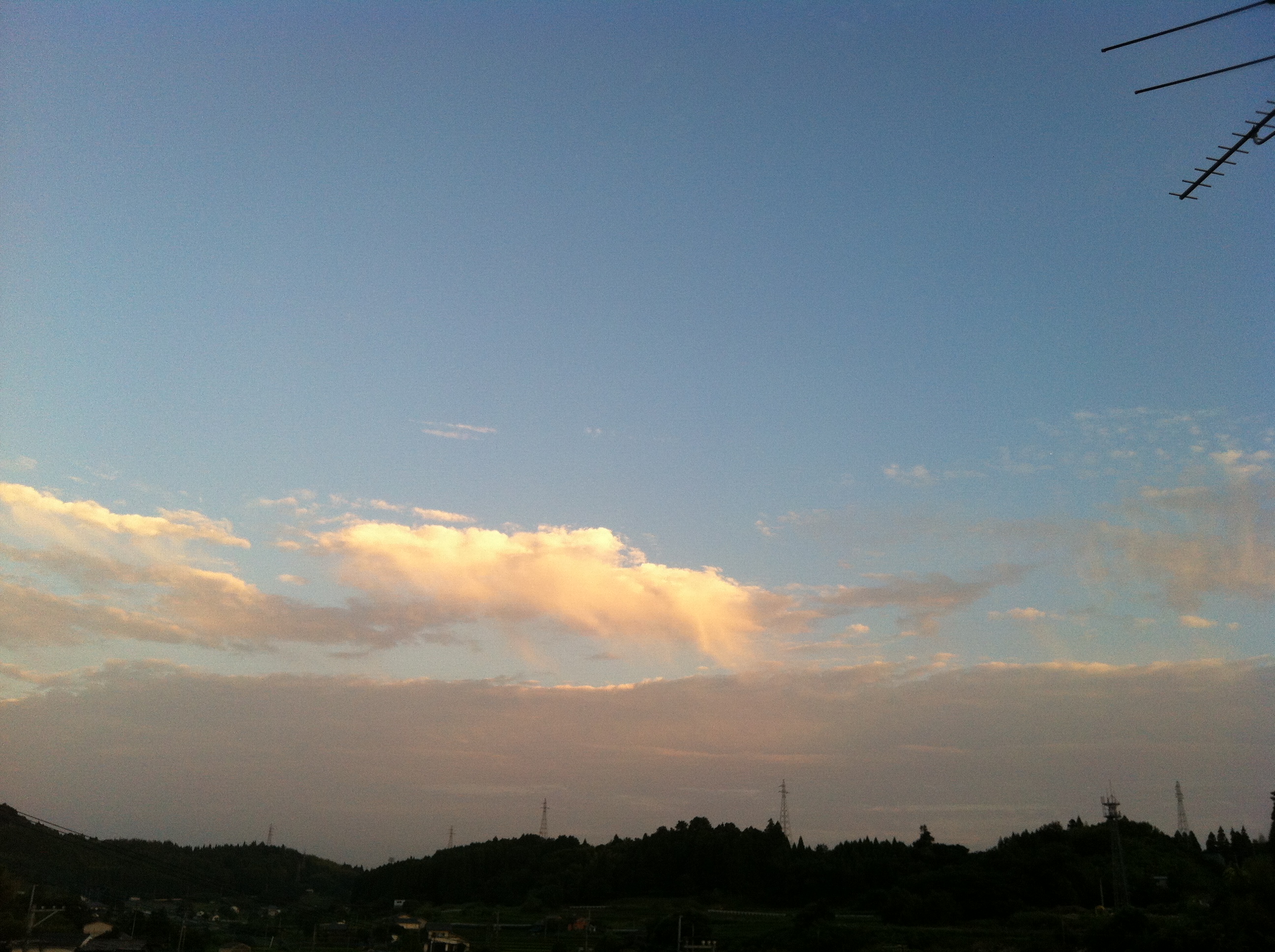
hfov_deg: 52.7
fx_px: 1287
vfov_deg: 40.6
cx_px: 638
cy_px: 476
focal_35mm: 35
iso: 80
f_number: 2.8
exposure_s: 1/175
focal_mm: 3.85
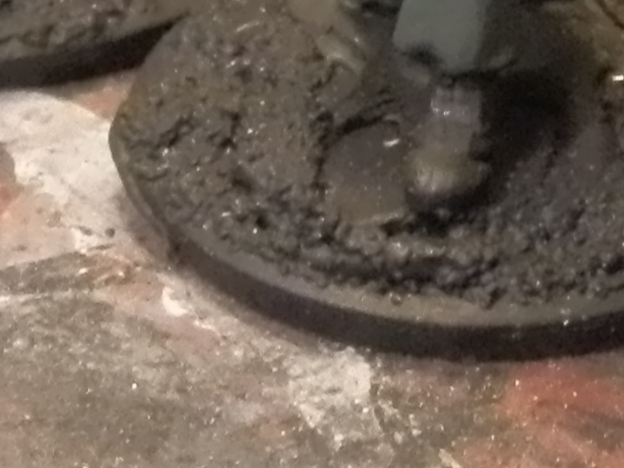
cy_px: -121
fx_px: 3156
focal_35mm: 175
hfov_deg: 11.1
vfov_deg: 8.4
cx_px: 703
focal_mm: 5
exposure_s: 1/30
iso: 400
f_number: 3.1
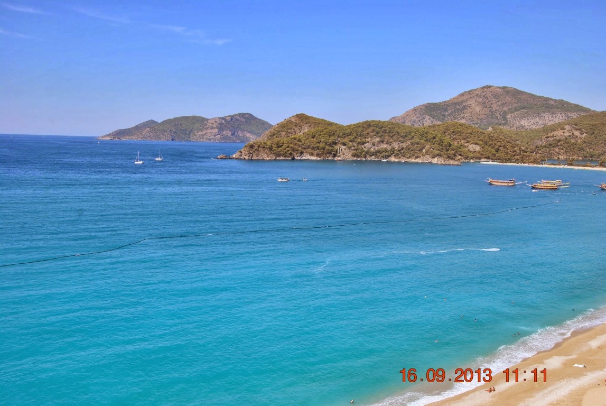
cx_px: 303
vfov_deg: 34.3
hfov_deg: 49.5
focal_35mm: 39
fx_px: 657
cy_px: 203
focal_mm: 26
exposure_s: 1/250
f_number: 8
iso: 100
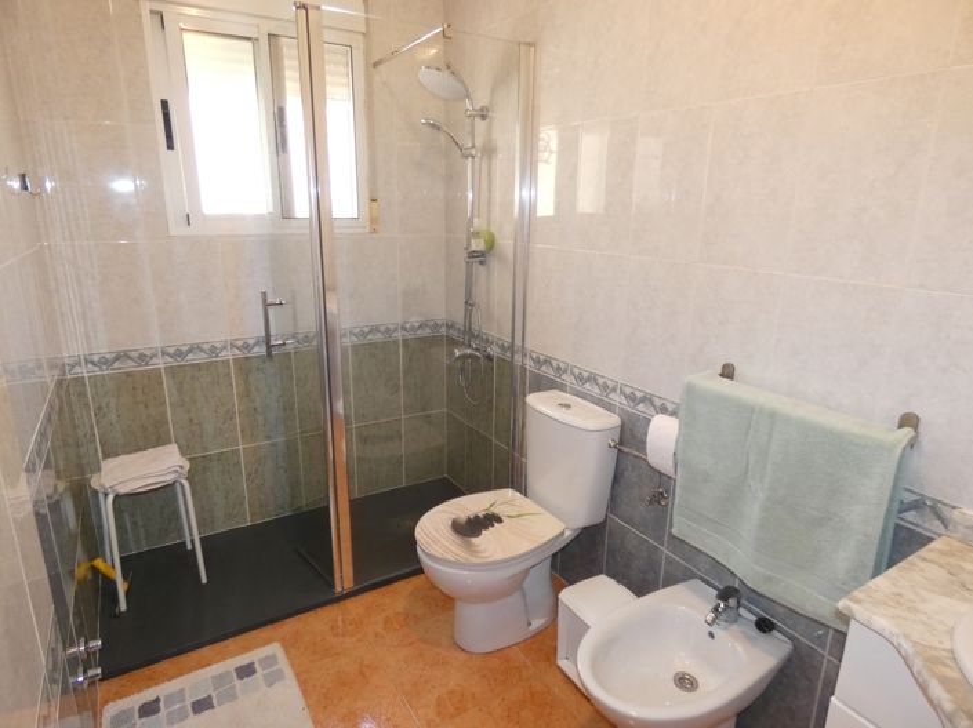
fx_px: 562
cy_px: 364
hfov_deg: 81.8
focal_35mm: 20
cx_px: 486
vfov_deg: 65.9
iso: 500
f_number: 2.8
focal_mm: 3.6
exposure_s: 1/60
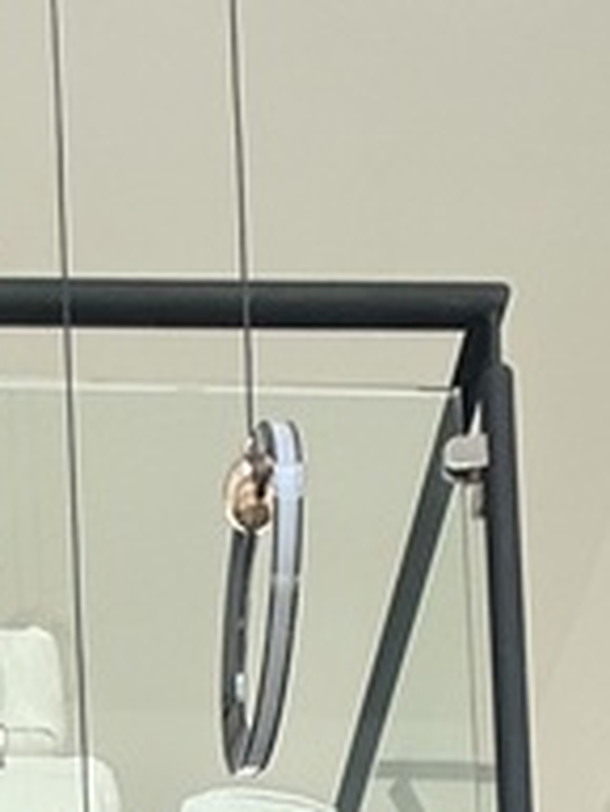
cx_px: -50
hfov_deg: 16.5
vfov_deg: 11.4
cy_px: 2457
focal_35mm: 87
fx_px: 2042
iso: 80
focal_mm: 2.22
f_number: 2.2
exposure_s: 1/99
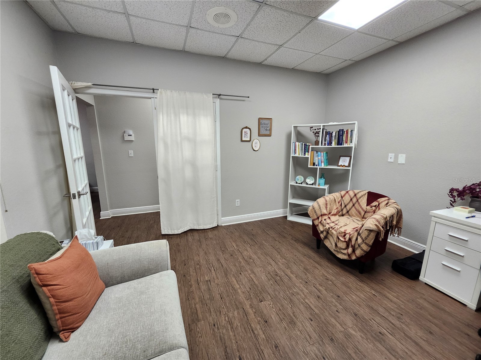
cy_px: 180
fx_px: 181
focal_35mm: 13
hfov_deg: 106.2
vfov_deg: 89.9
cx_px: 240
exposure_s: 1/60
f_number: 2.2
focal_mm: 1.74
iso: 160
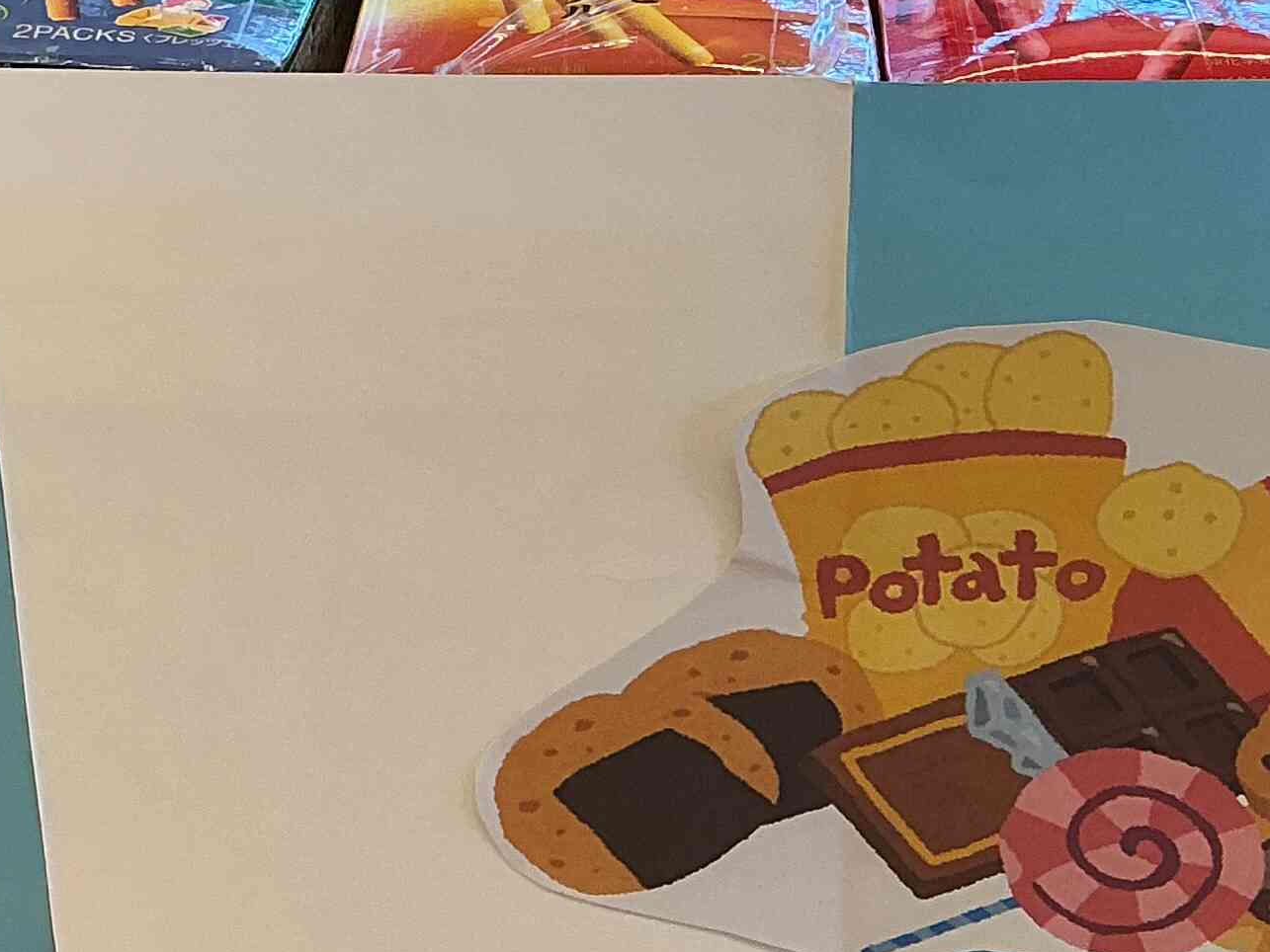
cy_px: 521
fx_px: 3339
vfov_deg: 16.2
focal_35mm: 91
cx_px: 970
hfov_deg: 21.3
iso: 40
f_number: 1.8
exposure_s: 1/120
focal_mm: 3
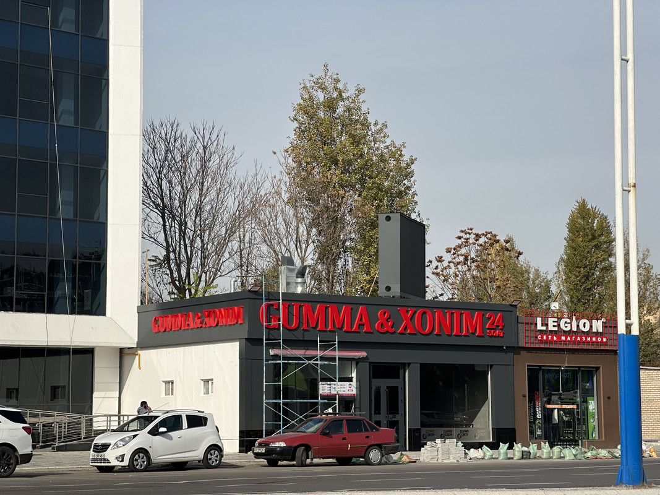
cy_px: 248
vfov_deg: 19.1
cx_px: 330
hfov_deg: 25.3
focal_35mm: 77
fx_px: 1468
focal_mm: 9
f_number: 2.8
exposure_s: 1/1167
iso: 32
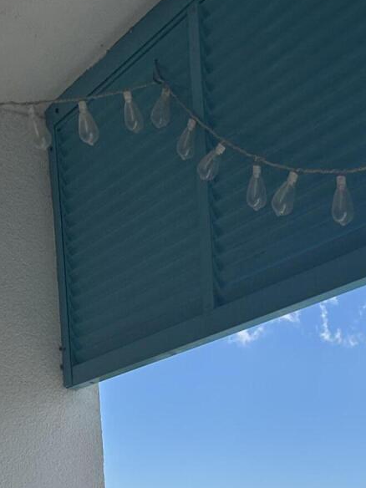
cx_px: 412
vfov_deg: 19.0
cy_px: 756
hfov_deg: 16.1
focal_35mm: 89
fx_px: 1255
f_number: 1.5
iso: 50
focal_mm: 5.7
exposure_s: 1/6211
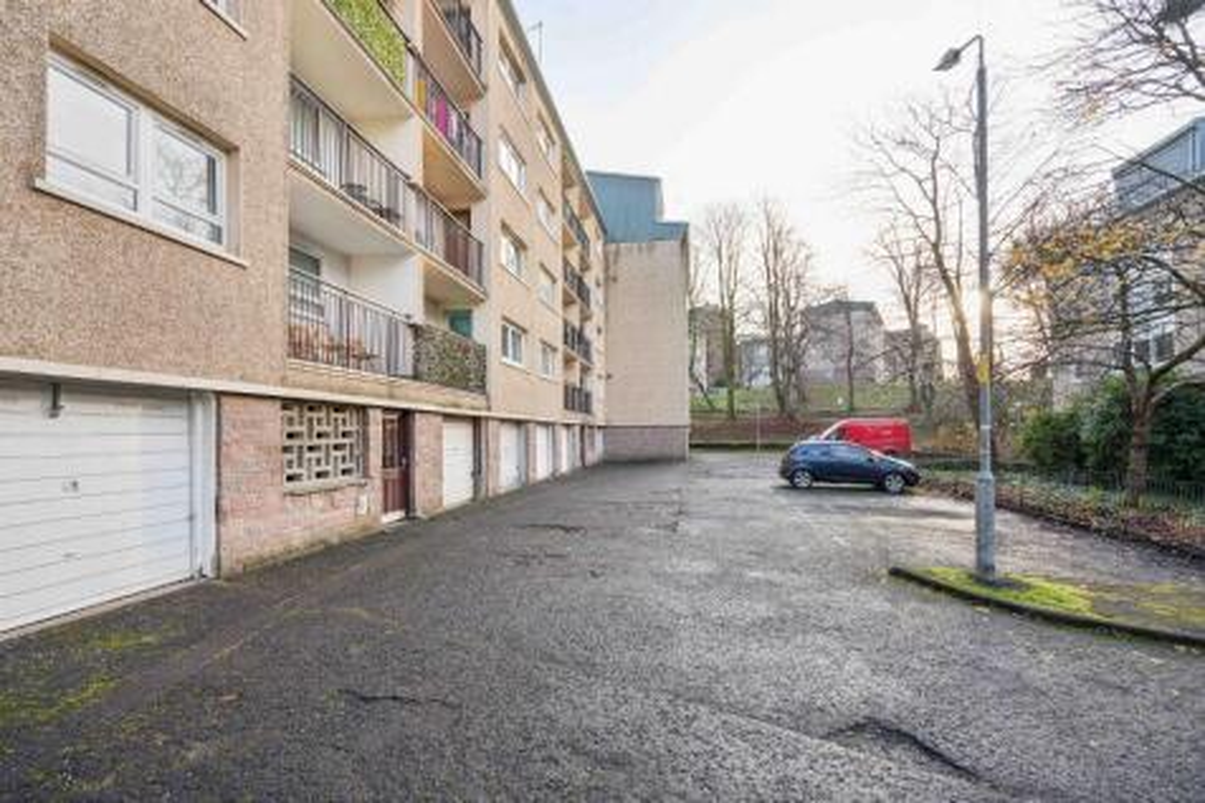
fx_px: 535
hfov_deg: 96.8
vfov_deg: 73.7
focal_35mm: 16
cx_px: 602
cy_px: 402
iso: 800
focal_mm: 16
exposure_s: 1/400
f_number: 4
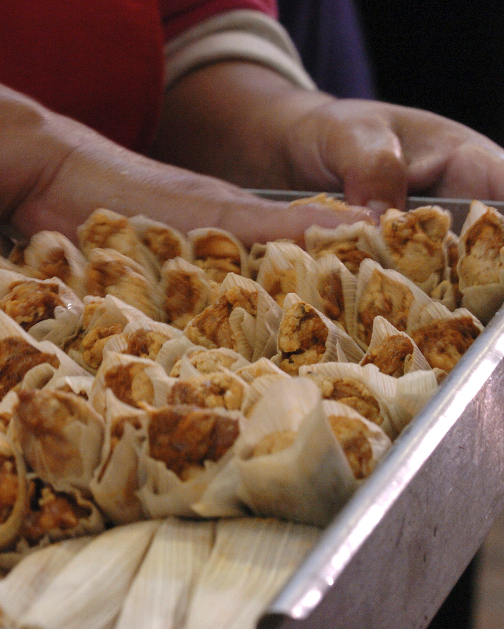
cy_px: 315
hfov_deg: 8.8
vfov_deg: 11.0
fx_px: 3262
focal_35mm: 175
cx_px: 82
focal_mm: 82
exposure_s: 1/15
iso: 1000
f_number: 9
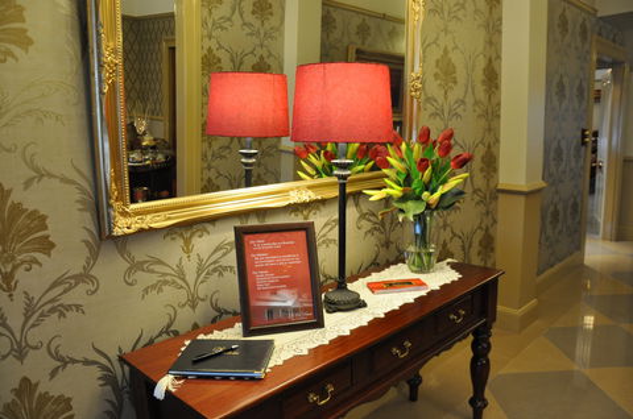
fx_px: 474
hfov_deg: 67.5
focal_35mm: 27
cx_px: 316
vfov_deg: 47.7
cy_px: 210
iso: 800
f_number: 3.5
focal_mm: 18
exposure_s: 1/13
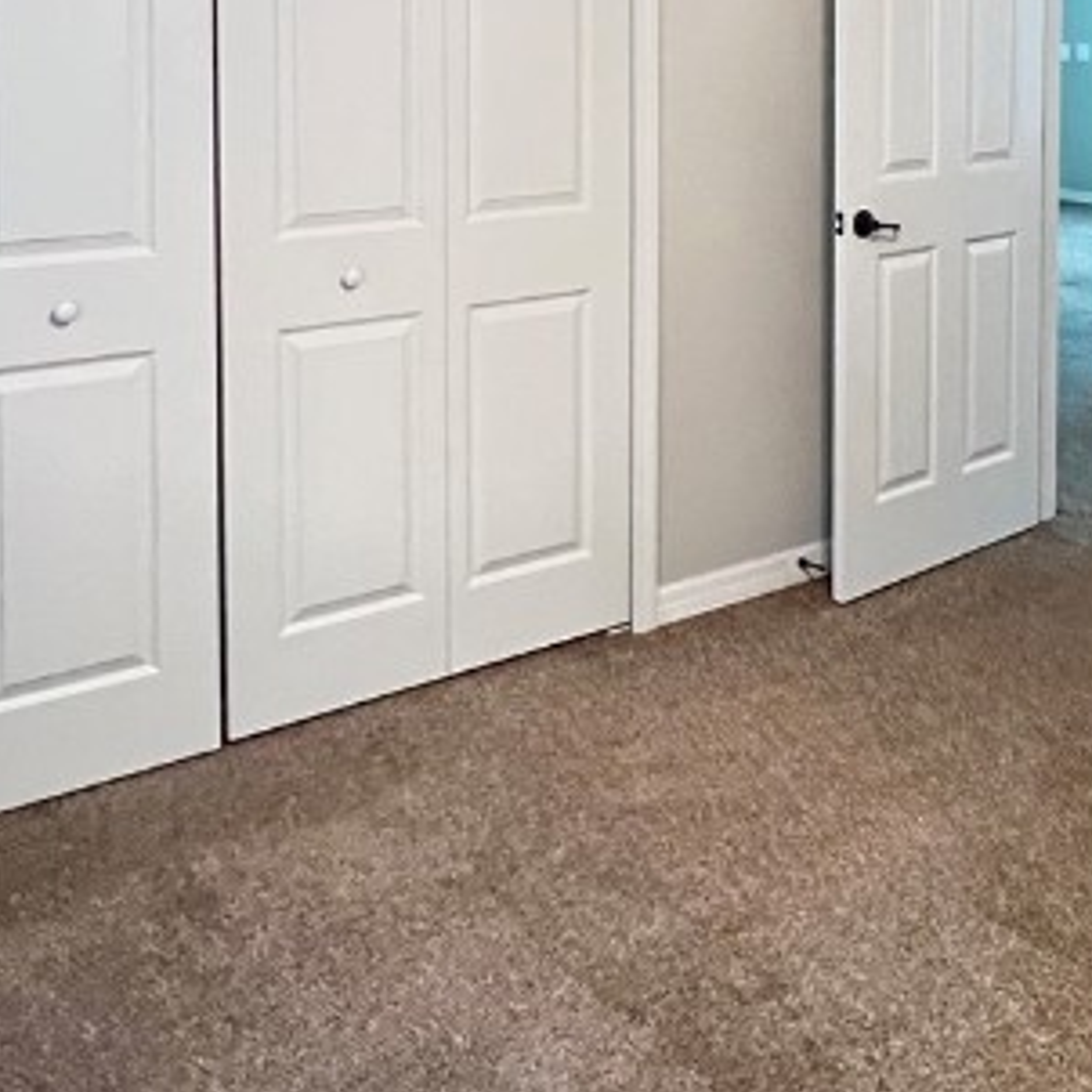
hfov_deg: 41.2
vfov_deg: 39.3
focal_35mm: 39
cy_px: 80
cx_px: 857
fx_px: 1392
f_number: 1.8
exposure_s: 1/40
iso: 800
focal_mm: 1.57
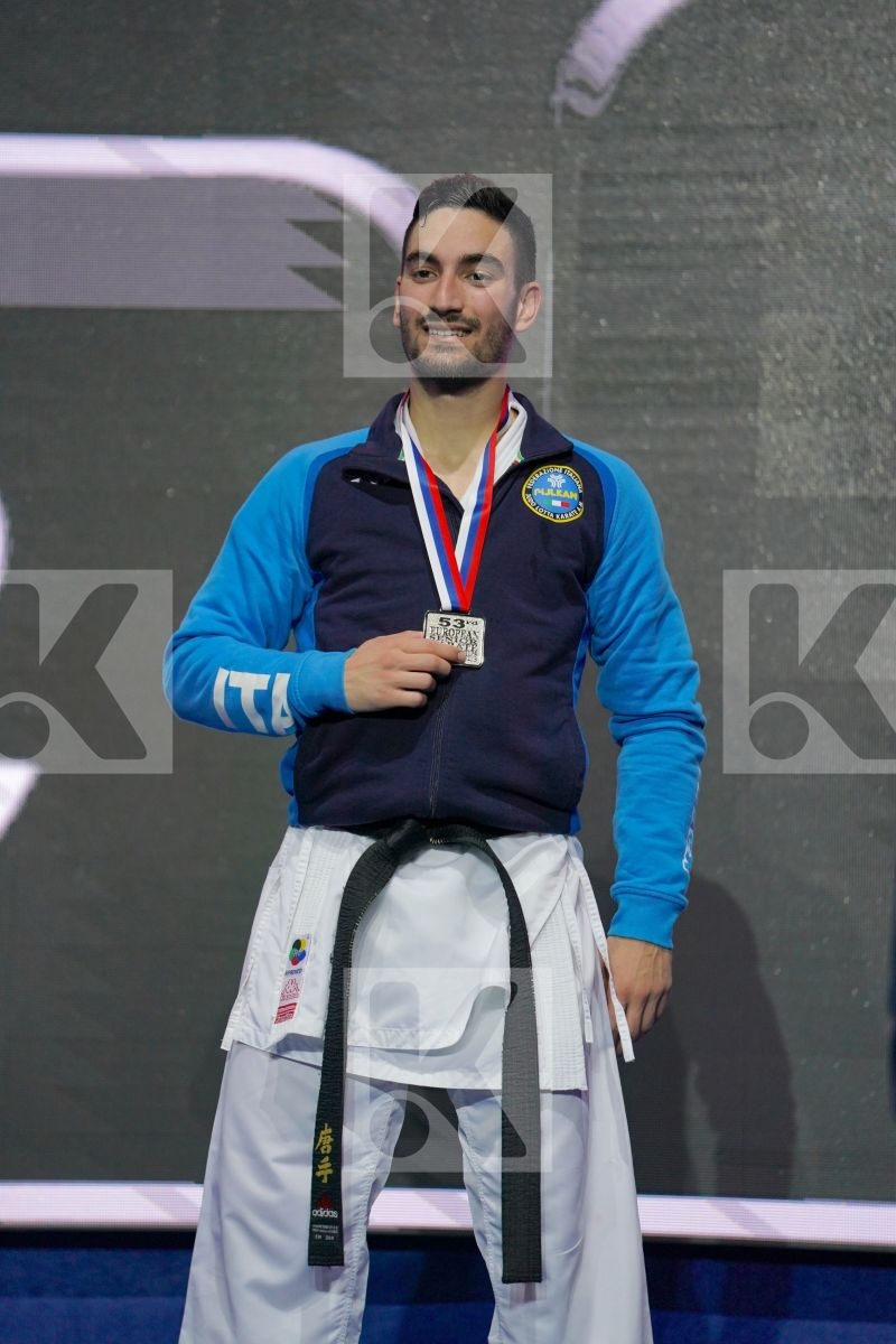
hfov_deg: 6.9
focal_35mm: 200
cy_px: 672
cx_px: 448
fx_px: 7466
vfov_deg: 10.3
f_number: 2.8
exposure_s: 1/250
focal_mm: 200
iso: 500
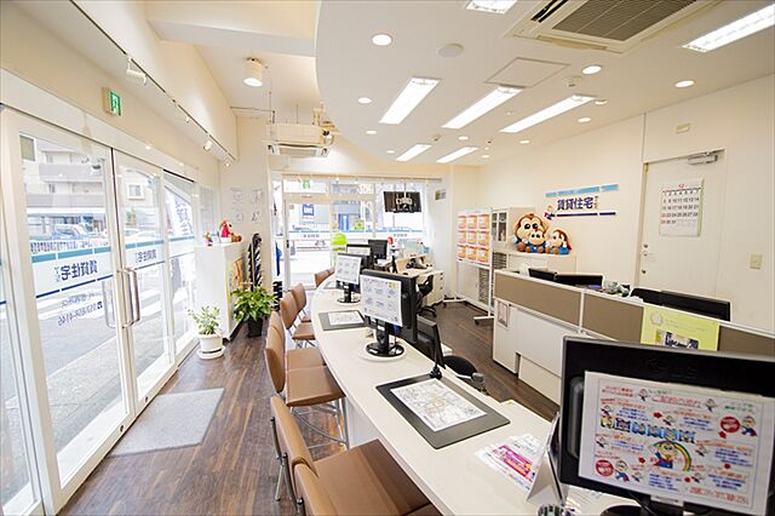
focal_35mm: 15
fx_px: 323
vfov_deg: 77.3
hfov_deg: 100.4
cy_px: 258
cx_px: 388
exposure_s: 1/250
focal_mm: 10
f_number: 3.5
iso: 400
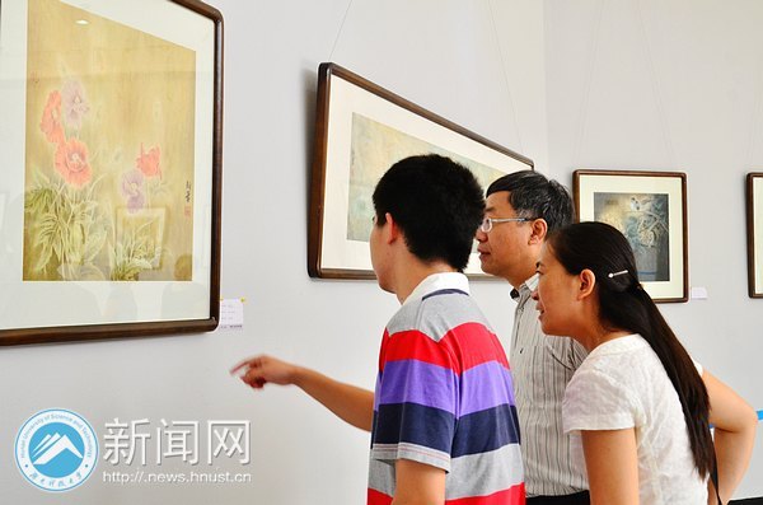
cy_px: 252
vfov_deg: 27.9
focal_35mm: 48
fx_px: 1015
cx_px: 382
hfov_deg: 41.2
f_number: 8
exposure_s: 1/125
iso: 800
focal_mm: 32
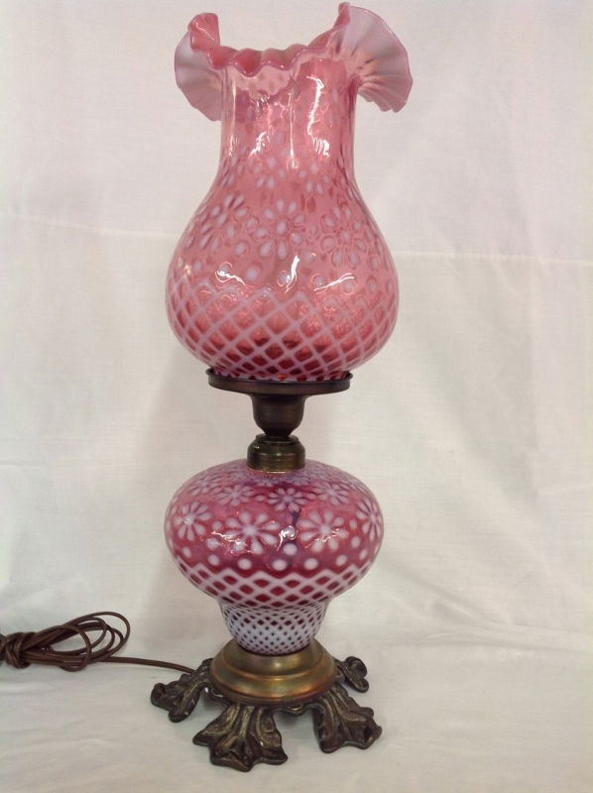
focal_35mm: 35
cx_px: 296
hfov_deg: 40.6
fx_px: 801
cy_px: 396
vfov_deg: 52.7
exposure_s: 1/15
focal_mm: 4.28
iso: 64
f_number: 2.4
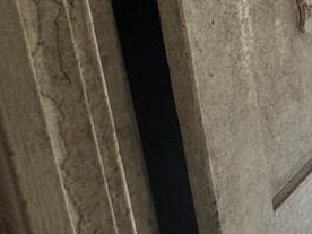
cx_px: 530
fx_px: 469
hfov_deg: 23.6
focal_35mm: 52
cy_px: -42
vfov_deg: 25.4
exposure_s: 1/99
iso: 250
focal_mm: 2.22
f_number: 2.2
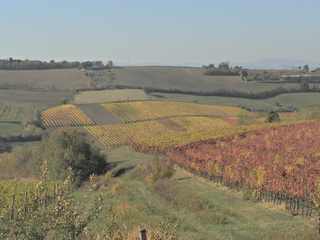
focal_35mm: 95
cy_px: 120
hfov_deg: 20.7
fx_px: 878
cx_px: 160
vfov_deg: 15.6
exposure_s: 1/640
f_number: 7.6
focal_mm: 17
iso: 100
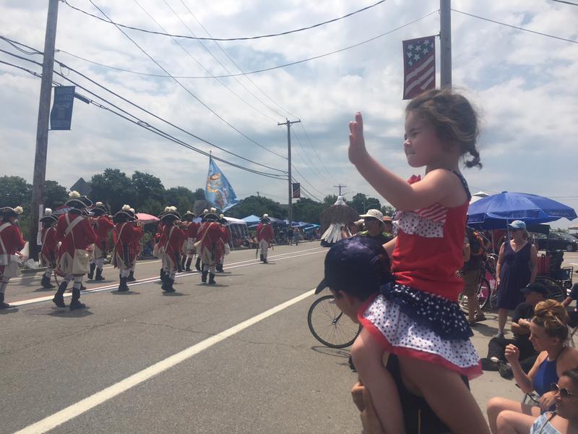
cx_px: 289
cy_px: 217
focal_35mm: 29
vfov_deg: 48.2
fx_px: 484
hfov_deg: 61.7
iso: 25
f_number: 2.2
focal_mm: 4.15
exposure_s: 1/3663
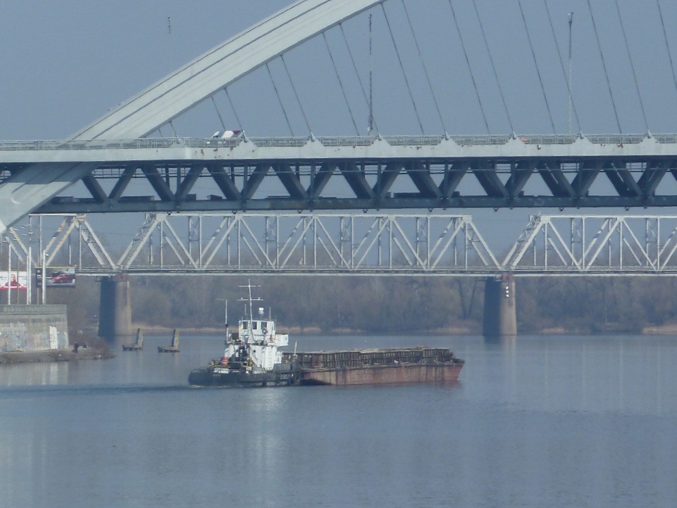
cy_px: 254
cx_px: 338
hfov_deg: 5.0
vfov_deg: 3.7
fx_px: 7800
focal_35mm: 399
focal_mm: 49.2
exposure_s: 1/500
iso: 80
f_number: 4.9
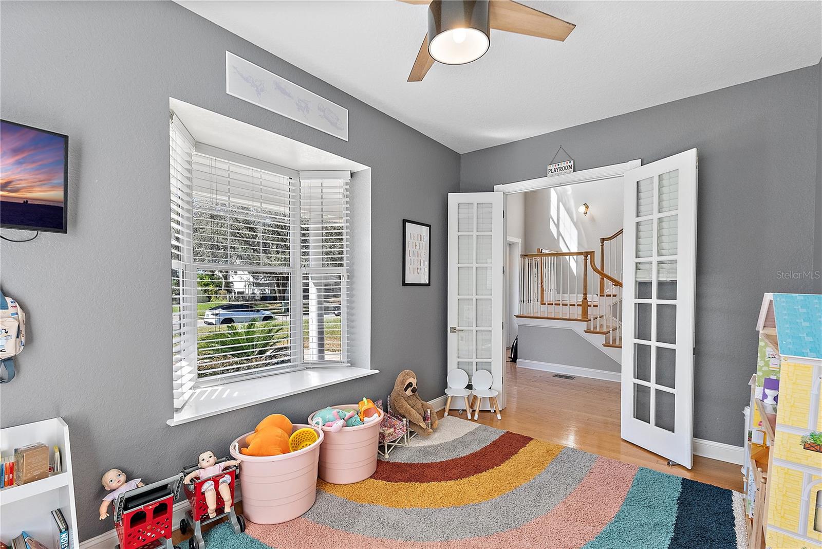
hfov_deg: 96.7
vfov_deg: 73.8
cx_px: 411
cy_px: 274
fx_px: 365
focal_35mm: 16
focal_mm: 16
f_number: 5.6
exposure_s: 1/40
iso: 1600
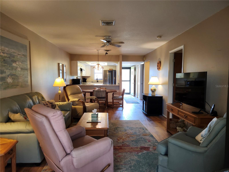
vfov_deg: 58.9
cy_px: 86
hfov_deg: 73.9
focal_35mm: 23
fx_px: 152
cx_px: 114
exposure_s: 1/120
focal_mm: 5.54
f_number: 1.8
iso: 320
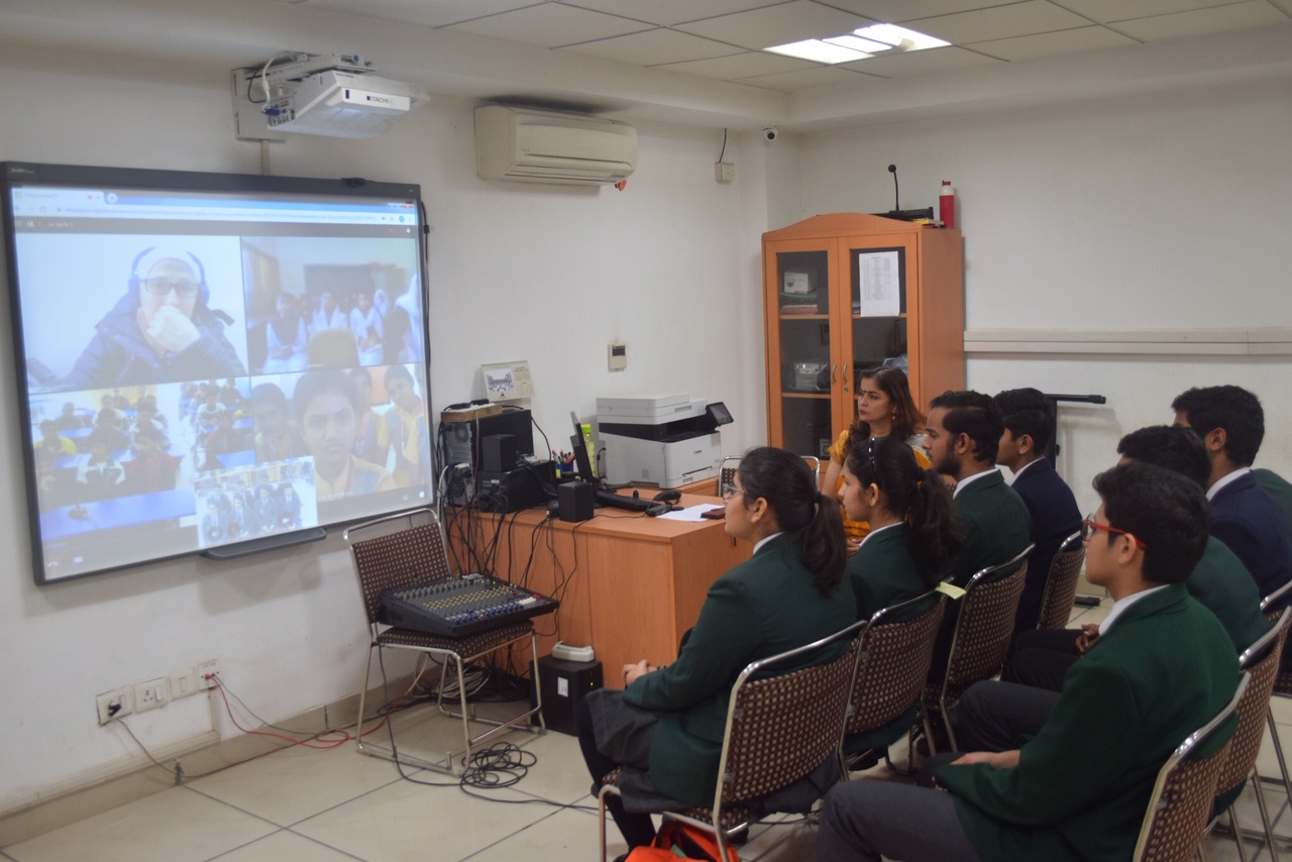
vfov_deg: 40.0
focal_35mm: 33
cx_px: 646
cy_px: 431
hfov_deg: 57.2
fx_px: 1185
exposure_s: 1/60
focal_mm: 22
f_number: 4
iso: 560
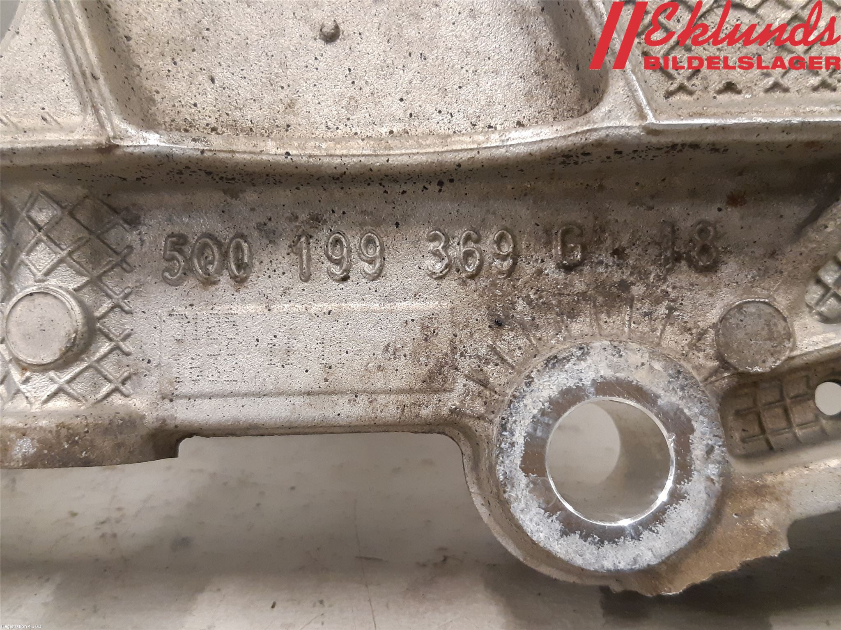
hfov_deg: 67.3
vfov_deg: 53.1
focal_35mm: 26
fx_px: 632
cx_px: 420
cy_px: 315
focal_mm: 3.93
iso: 320
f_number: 1.7
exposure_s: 1/50
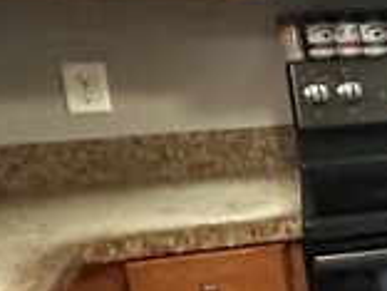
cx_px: 1059
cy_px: 164
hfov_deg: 12.7
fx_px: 1029
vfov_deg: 16.1
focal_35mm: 92
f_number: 2.2
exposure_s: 1/60
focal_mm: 2.22
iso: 800
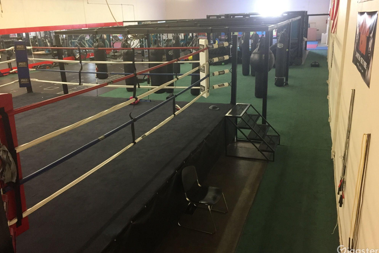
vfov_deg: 42.3
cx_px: 192
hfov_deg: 60.3
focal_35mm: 31
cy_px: 118
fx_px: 326
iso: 200
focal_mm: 4.15
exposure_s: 1/30
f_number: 2.2
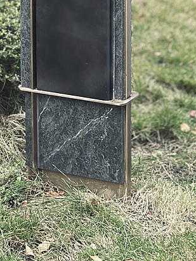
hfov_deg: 7.4
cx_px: -21
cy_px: -231
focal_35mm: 199
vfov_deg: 9.4
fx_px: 1502
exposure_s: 1/171
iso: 100
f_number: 1.78
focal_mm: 6.86
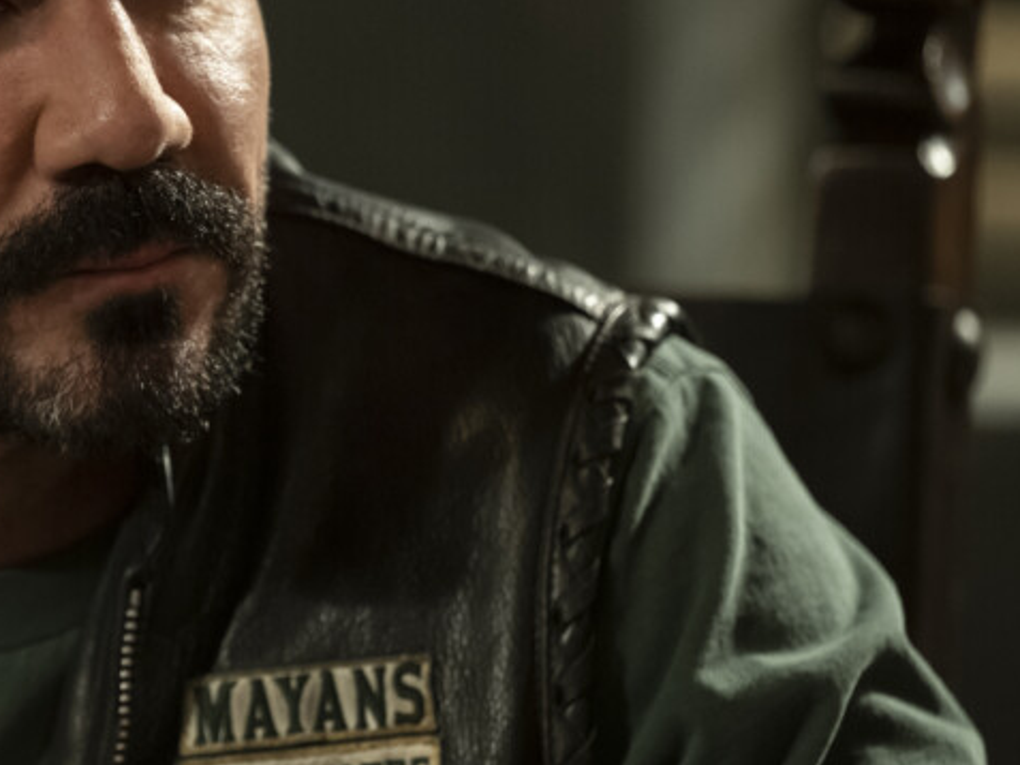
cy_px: 297
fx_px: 9137
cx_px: 77
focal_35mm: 310
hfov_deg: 6.4
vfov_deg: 4.8
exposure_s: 1/100
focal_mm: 135
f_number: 2.8
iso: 3200
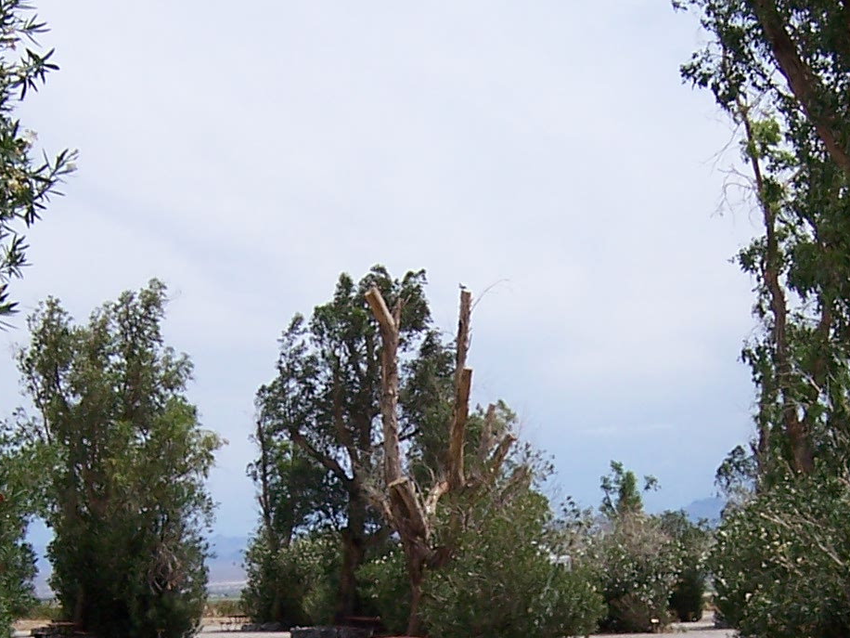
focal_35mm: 83
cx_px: 469
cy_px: 683
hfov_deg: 23.5
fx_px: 2038
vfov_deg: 17.3
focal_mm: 5.5
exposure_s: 1/1000
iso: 80
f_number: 4
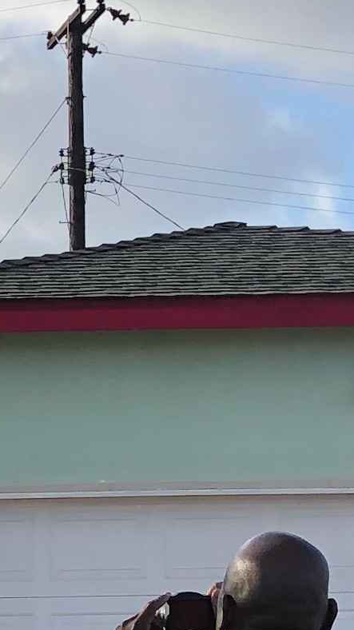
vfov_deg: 13.5
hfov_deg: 7.2
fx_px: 2604
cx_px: -582
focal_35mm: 156
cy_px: 704
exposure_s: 1/906
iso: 20
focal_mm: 3.99
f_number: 1.8
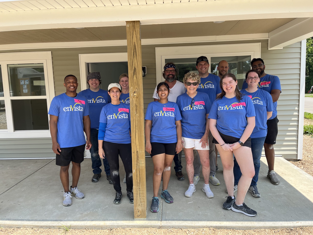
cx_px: 156
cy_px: 118
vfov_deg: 53.1
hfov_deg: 67.3
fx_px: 235
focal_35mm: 26
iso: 50
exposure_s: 1/967
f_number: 1.6
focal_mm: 5.1
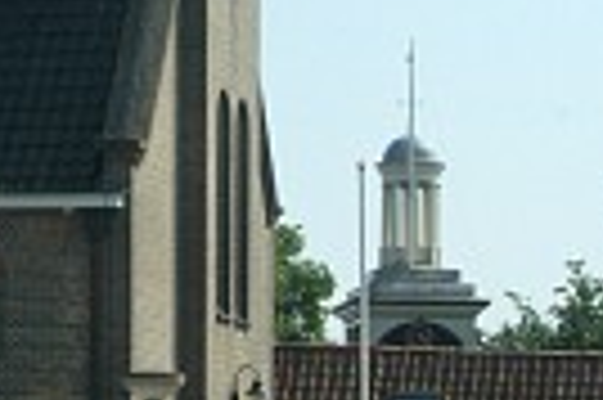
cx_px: 315
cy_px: 485
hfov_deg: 10.2
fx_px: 3379
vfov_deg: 6.7
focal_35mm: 202
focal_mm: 40
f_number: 13
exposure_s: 1/350
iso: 400
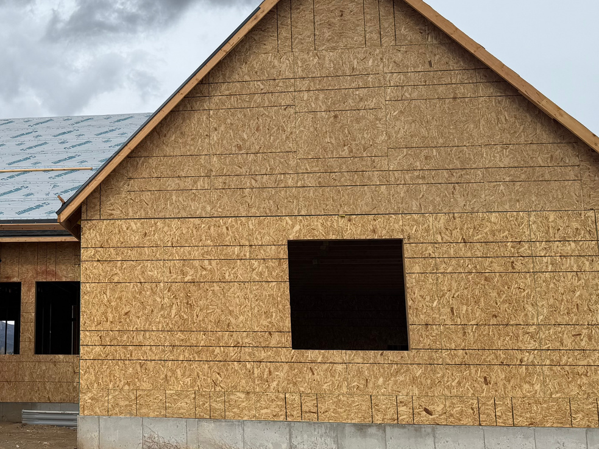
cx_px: 77
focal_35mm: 50
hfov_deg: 36.2
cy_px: 194
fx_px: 865
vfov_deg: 29.1
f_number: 1.78
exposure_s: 1/4673
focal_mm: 6.76
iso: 80
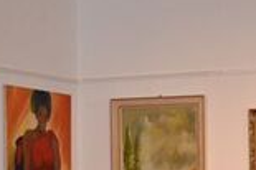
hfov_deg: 9.7
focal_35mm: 212
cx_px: 148
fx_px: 1508
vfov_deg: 6.4
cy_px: 210
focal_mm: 55
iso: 1400
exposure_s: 1/60
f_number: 4
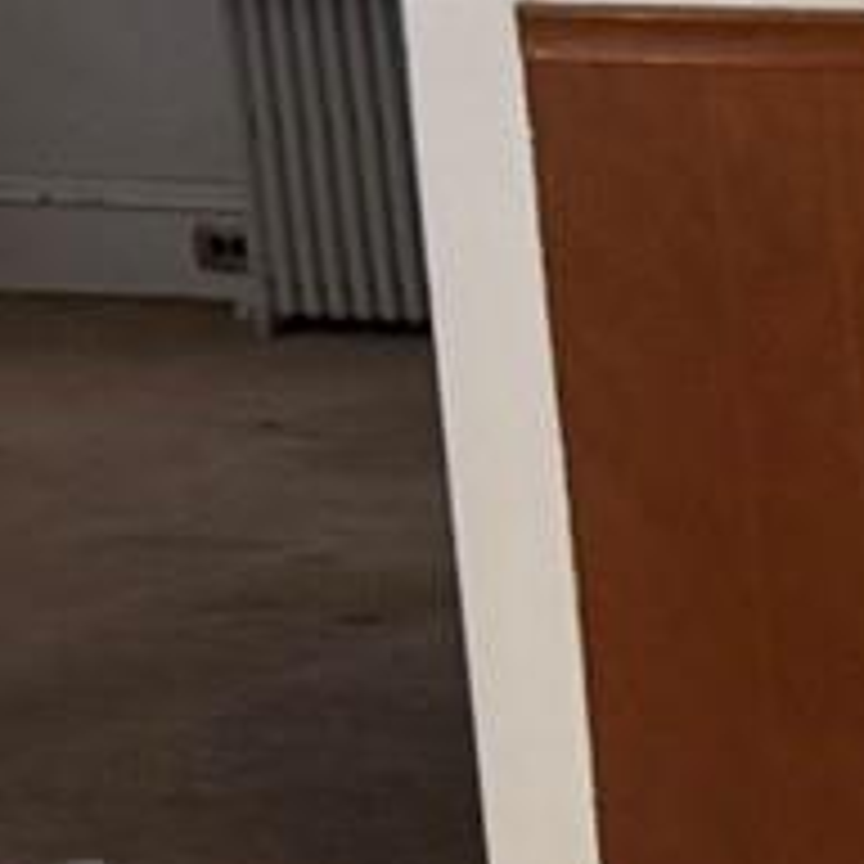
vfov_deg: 7.7
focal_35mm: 226
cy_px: 932
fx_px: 6382
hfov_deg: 7.1
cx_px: 2372
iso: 250
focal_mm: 6.76
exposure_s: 1/60
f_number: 1.78
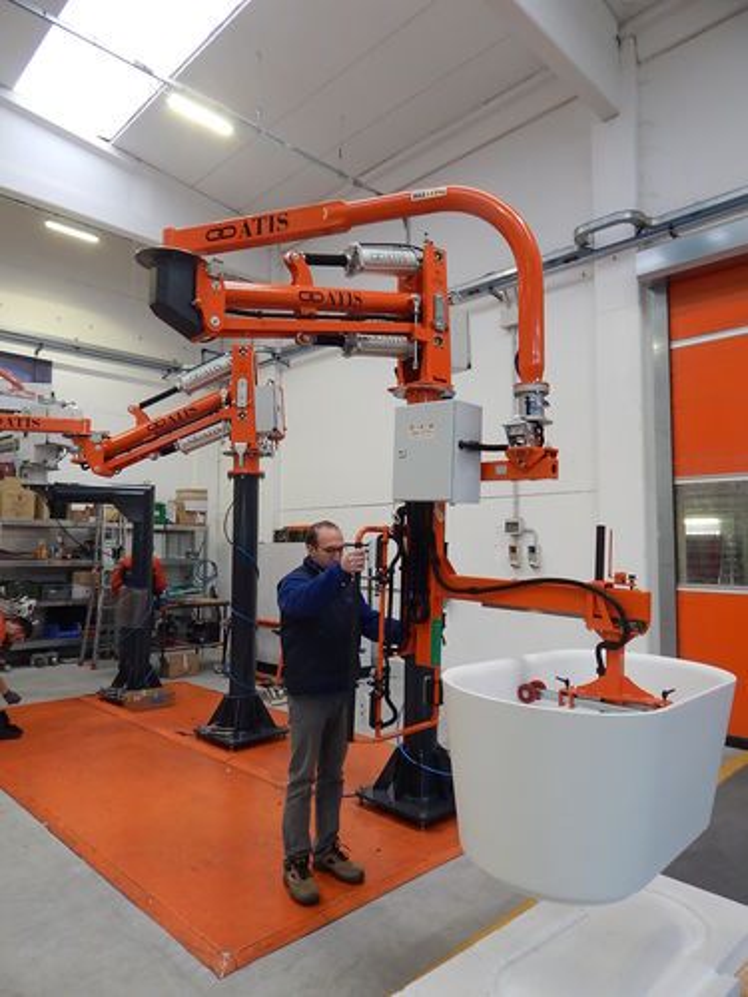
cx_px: 374
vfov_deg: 73.9
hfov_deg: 58.9
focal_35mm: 23
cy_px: 498
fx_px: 663
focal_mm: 4
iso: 125
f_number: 3
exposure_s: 1/40
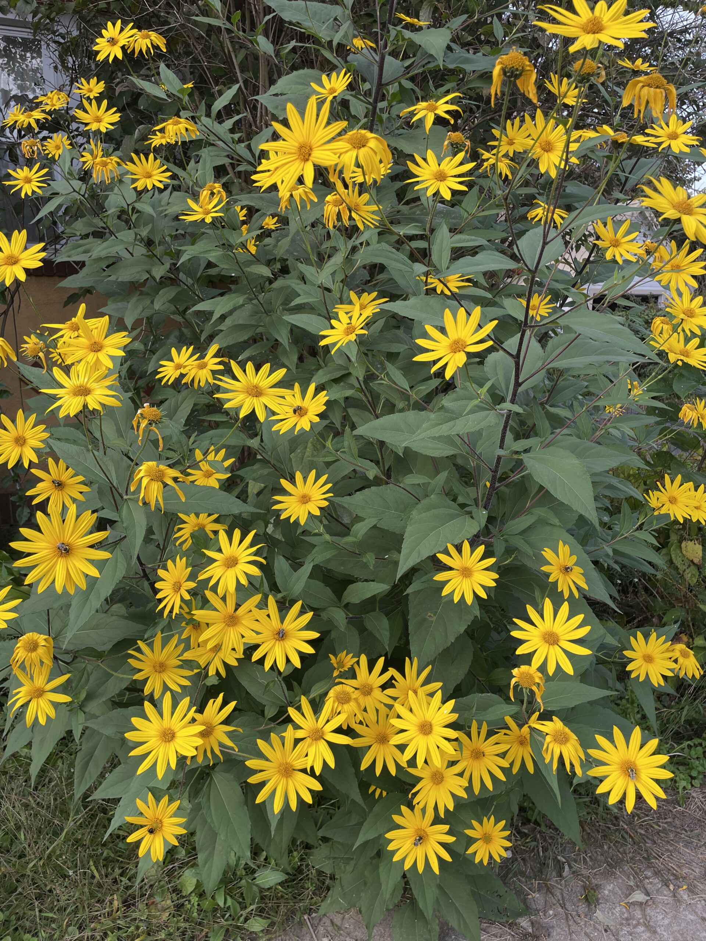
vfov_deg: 67.3
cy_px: 470
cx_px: 353
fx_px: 707
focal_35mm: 26
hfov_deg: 53.1
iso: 32
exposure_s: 1/240
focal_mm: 4.2
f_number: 1.6
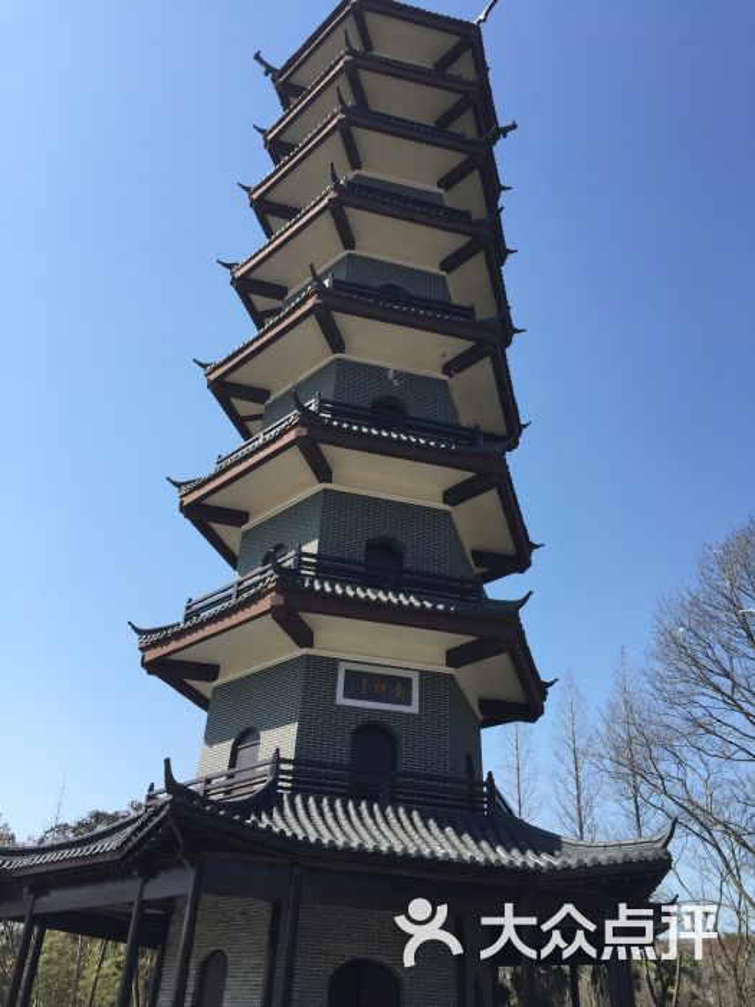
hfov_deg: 48.2
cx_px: 378
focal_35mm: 29
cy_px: 504
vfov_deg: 61.7
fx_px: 843
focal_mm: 4.15
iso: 32
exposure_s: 1/1412
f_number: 2.2
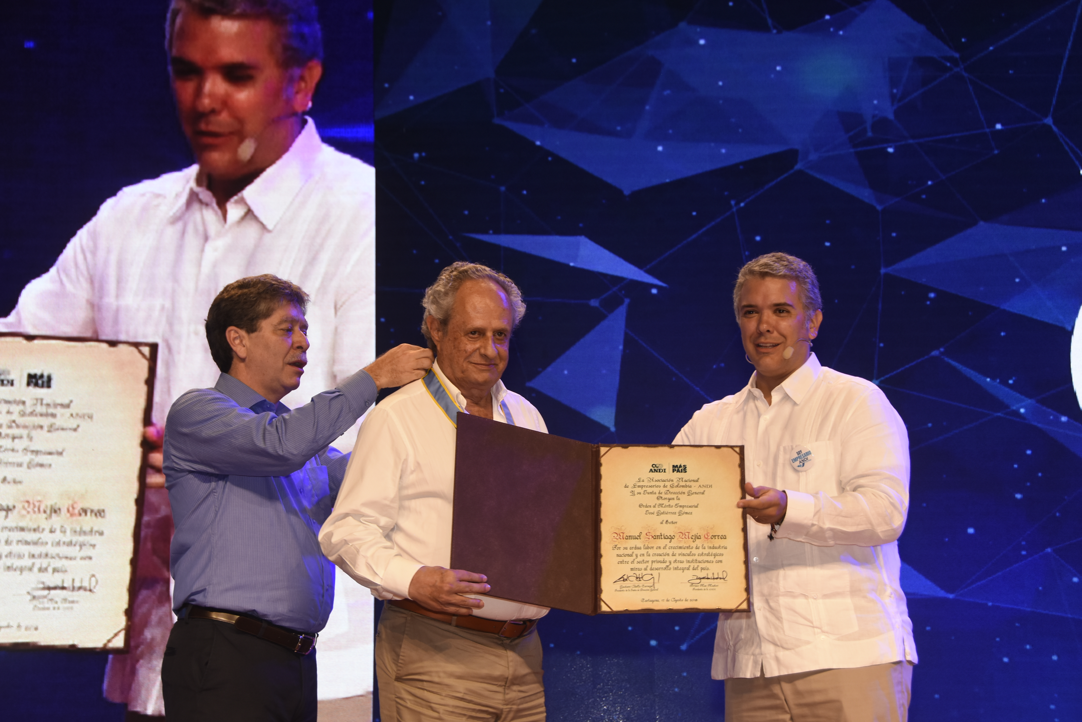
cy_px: 361
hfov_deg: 26.0
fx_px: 2345
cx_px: 541
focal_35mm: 78
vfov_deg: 17.5
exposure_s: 1/50
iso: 400
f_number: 6.3
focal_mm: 52
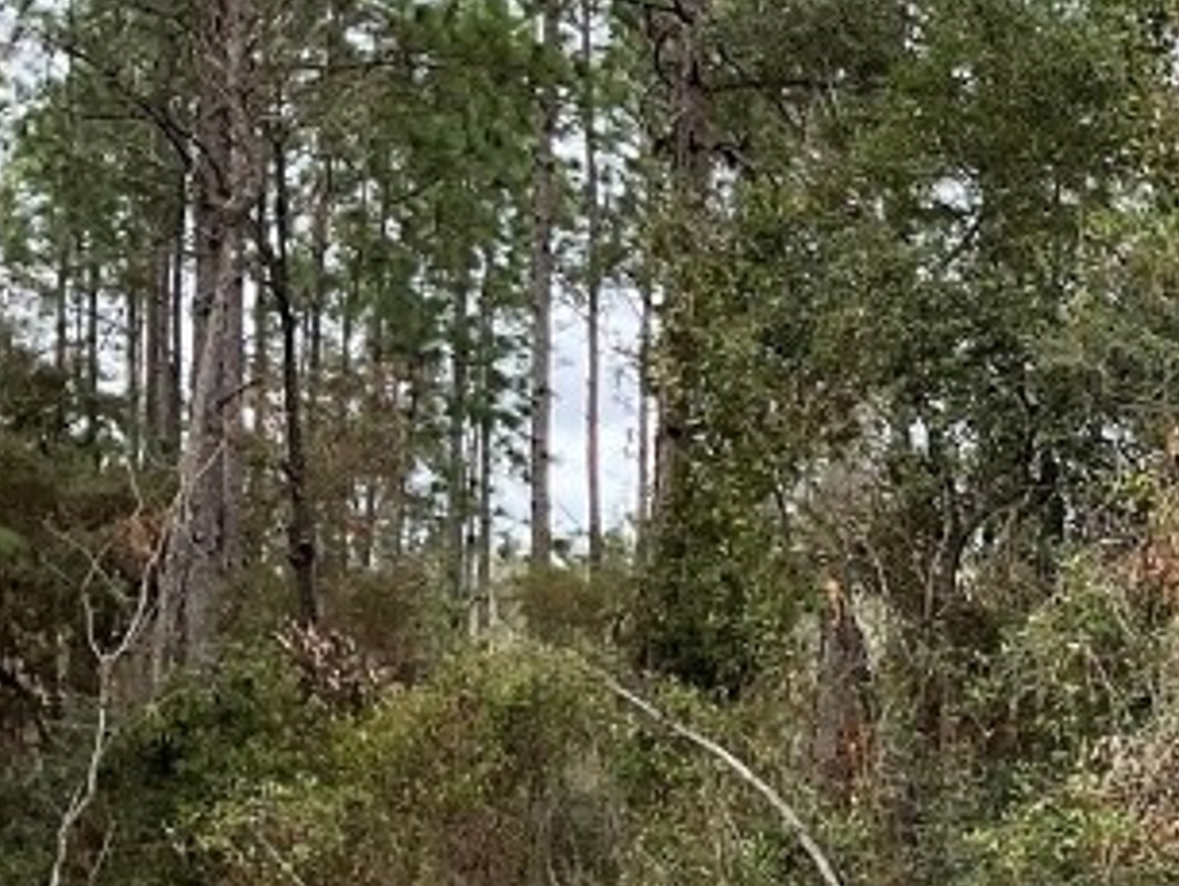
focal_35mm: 97
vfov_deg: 15.1
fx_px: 3306
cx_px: 1718
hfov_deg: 18.2
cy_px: 782
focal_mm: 3
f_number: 1.8
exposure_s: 1/412
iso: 16
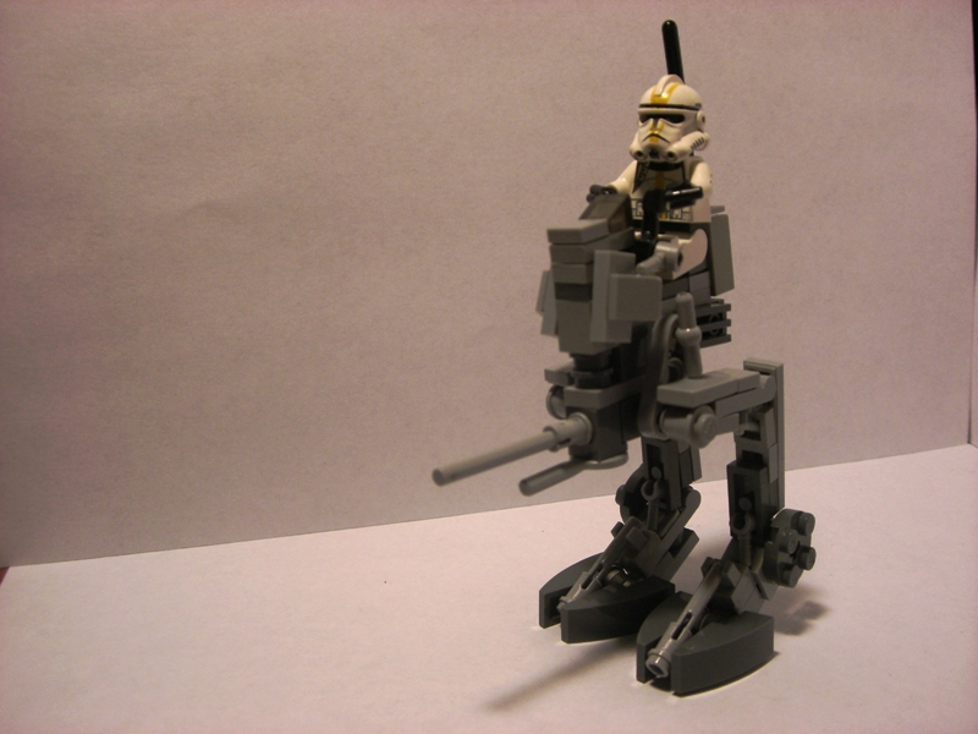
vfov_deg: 37.7
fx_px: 1074
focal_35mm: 38
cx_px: 489
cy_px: 367
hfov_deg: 49.0
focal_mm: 6.2
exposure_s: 1/60
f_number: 2.7
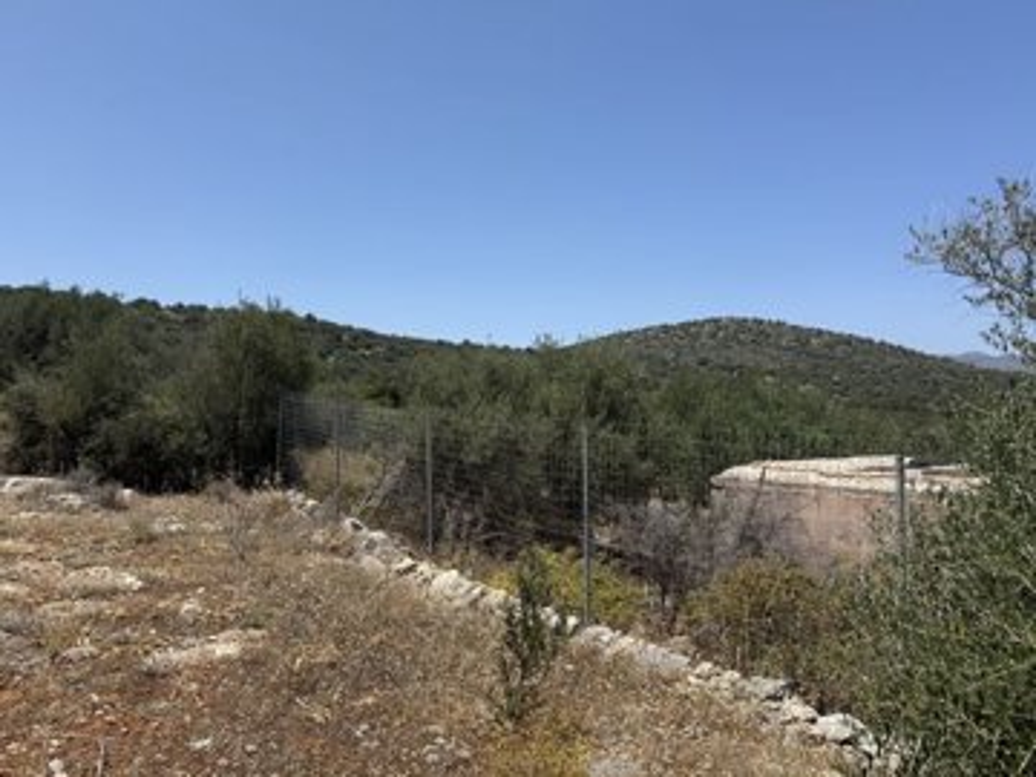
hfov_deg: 71.6
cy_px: 388
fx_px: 718
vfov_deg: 56.8
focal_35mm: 24
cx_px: 518
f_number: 1.78
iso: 80
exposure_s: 1/4975
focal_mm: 6.76
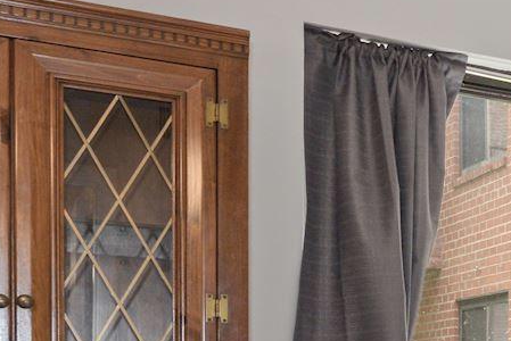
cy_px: 488
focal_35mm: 89
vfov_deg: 14.5
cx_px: 1029
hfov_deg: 16.9
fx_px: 1264
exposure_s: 1/15
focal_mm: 20
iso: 900
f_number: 8
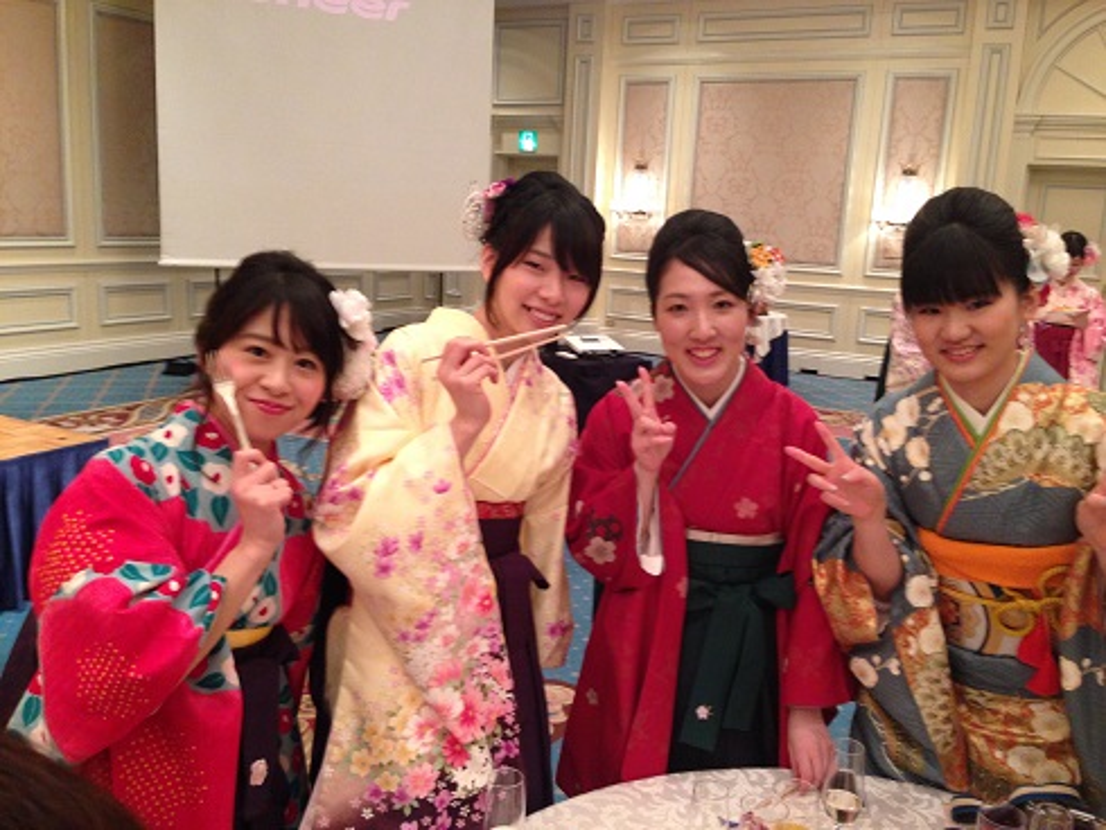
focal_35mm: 33
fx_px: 1055
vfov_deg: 43.0
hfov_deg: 55.3
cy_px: 415
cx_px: 553
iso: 200
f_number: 2.4
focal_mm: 4.12
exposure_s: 1/20
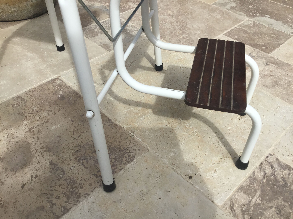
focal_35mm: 31
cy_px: 110
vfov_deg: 45.4
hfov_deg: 58.4
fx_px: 262
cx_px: 146
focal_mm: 3.3
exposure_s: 1/876
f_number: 2.4
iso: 25
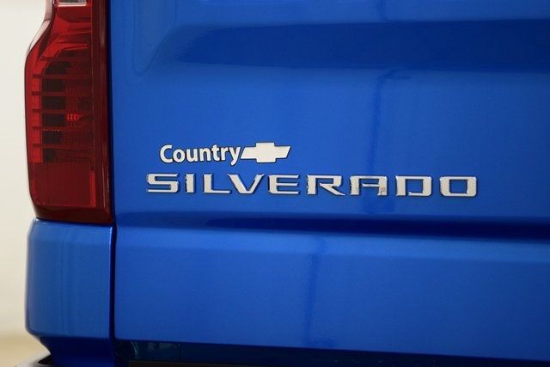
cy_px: 184
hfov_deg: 19.5
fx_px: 1604
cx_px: 275
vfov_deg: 13.0
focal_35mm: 105
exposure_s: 1/125
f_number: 2.8
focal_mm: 70
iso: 1600
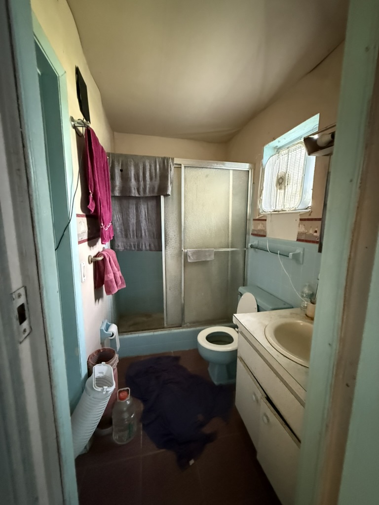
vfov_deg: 102.1
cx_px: 190
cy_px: 252
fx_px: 204
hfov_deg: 85.7
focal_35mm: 14
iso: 1250
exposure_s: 1/40
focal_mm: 2.22
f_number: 2.2
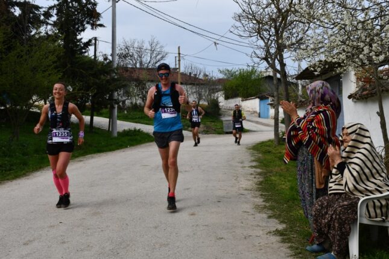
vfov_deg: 28.1
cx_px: 194
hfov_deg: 41.1
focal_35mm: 48
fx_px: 519
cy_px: 130
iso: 100
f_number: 8
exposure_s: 1/250
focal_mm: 32
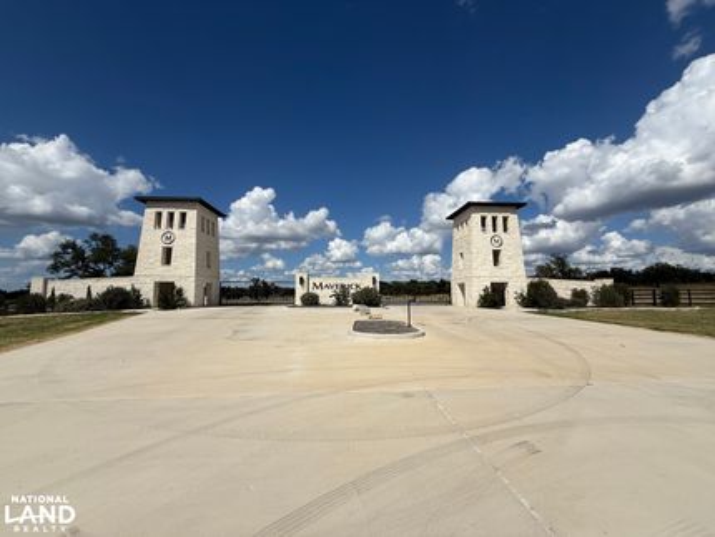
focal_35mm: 14
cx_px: 358
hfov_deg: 102.0
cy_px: 268
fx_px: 289
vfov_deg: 85.7
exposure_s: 1/6173
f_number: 2.2
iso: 40
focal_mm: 2.22
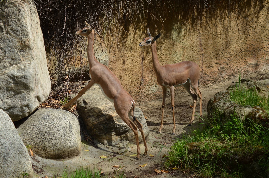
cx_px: 134
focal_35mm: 138
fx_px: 1029
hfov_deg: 14.9
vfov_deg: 9.9
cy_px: 89
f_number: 7.1
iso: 200
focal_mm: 92
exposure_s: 1/800
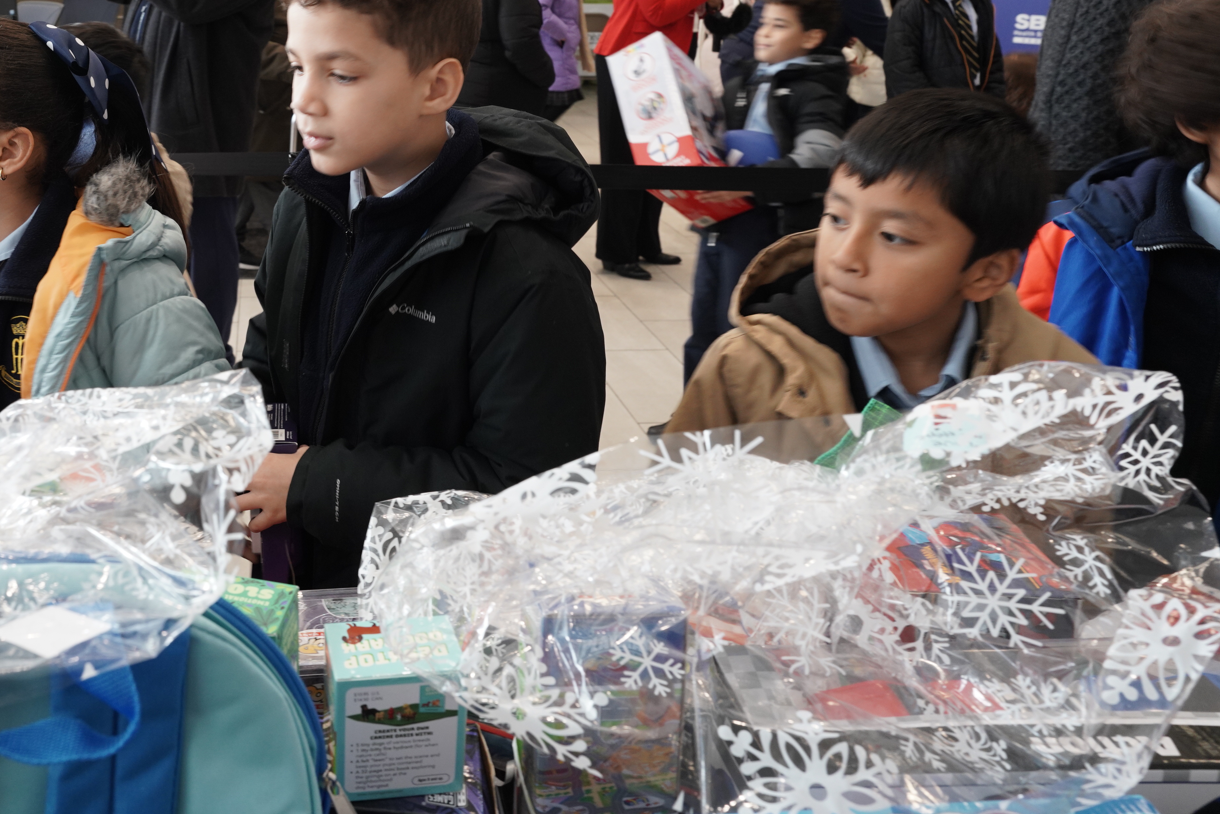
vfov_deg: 37.5
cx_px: 253
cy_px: 167
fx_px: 1152
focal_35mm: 34
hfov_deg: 52.4
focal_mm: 20
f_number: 6.3
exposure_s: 1/30
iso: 640
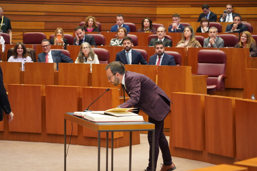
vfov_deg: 13.0
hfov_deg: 19.5
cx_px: 128
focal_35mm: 105
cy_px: 86
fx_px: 749
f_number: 4
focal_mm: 105
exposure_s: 1/320
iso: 6400
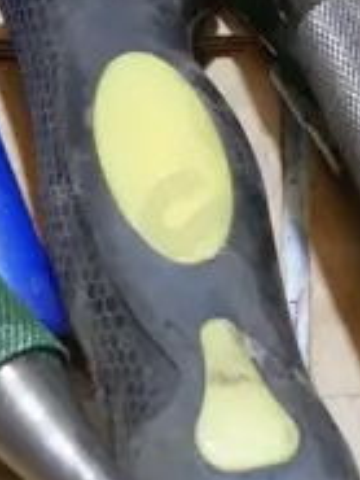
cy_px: 8
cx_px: 361
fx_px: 2909
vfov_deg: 9.4
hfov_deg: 7.1
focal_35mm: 210
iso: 320
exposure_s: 1/60
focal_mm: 19
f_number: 4.1
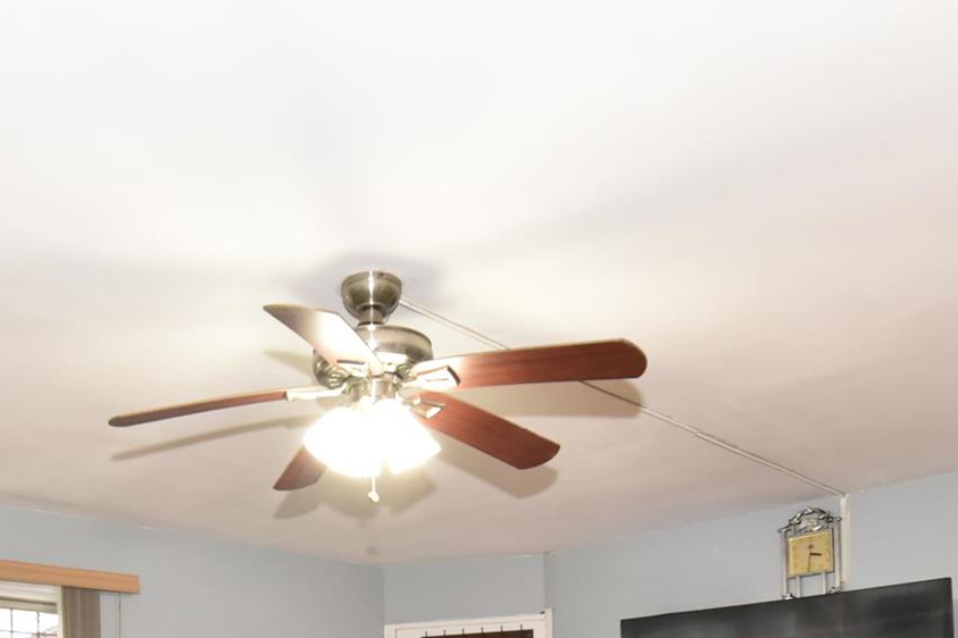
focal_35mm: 34
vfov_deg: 32.4
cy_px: 761
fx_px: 905
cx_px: 242
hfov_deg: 53.3
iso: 1600
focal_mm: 14
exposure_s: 1/20
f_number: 7.1
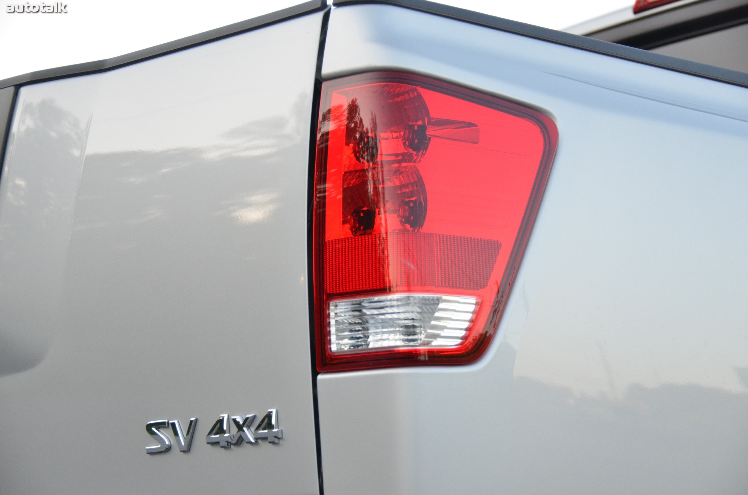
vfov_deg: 14.0
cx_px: 374
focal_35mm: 98
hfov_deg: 21.0
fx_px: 2022
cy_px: 248
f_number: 5
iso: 1600
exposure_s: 1/500
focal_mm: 65
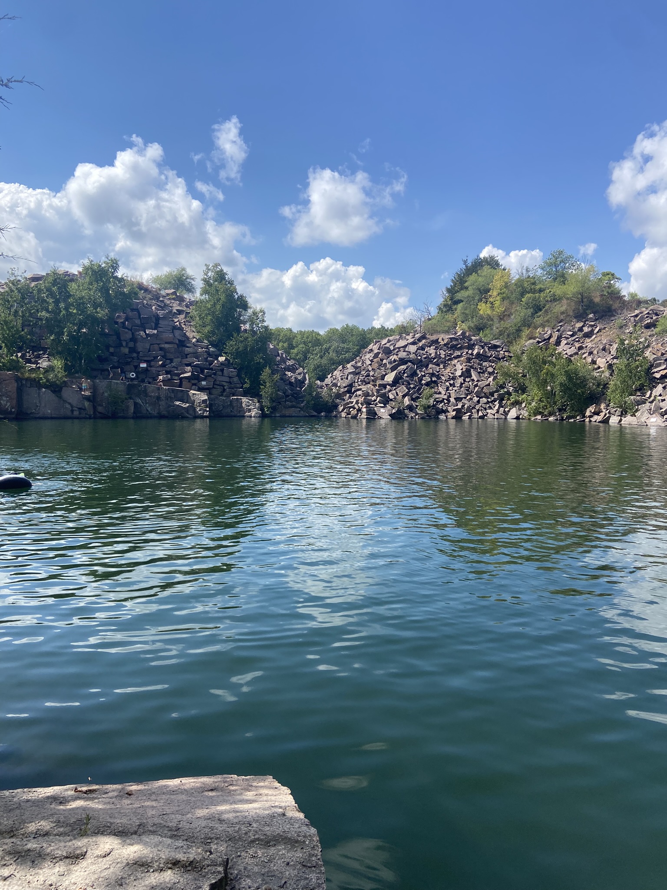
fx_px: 668
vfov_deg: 67.3
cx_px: 334
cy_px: 445
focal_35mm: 26
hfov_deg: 53.1
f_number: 1.8
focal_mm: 4.25
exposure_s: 1/2890
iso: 32
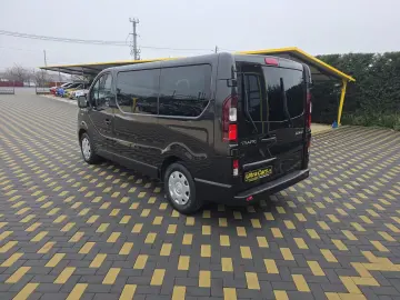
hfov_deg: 73.9
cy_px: 150
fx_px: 266
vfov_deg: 58.9
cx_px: 200
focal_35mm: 23
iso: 50
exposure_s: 1/359
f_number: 1.7
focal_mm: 6.25
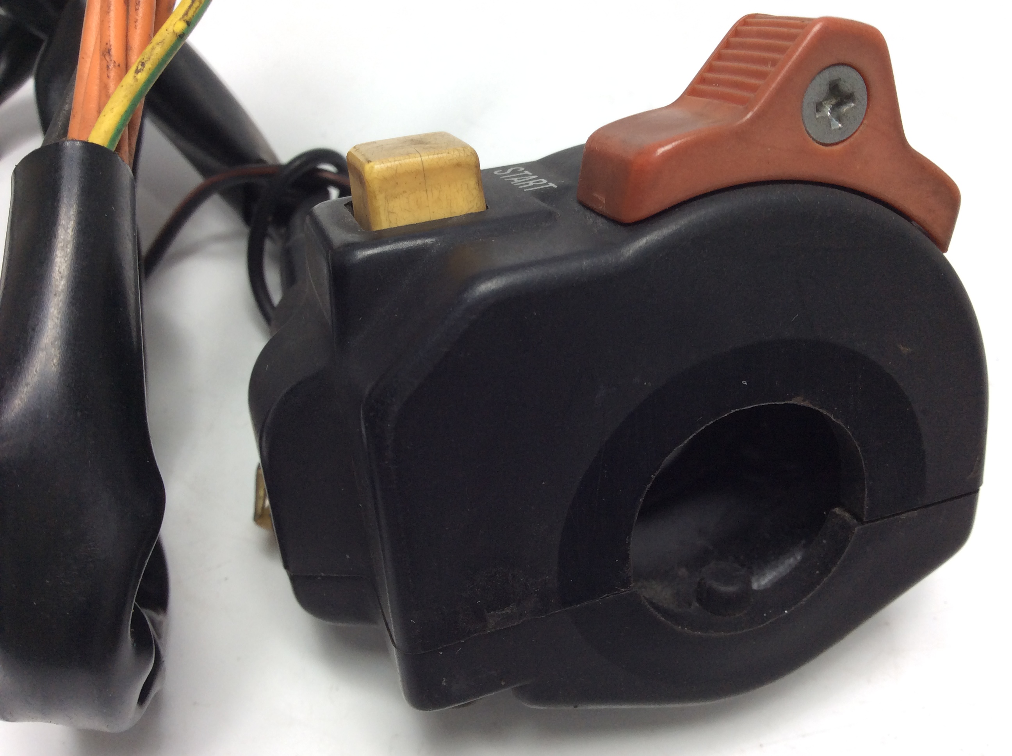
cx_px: 506
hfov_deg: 56.9
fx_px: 934
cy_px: 378
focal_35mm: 32
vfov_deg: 44.1
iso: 32
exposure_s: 1/241
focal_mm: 3.3
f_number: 2.4
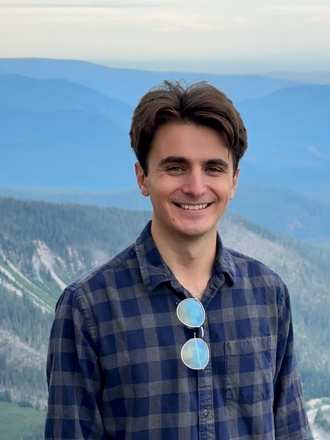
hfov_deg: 30.3
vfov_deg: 39.7
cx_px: 165
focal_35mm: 48
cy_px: 220
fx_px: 610
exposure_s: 1/1639
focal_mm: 6.86
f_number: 1.78
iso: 64
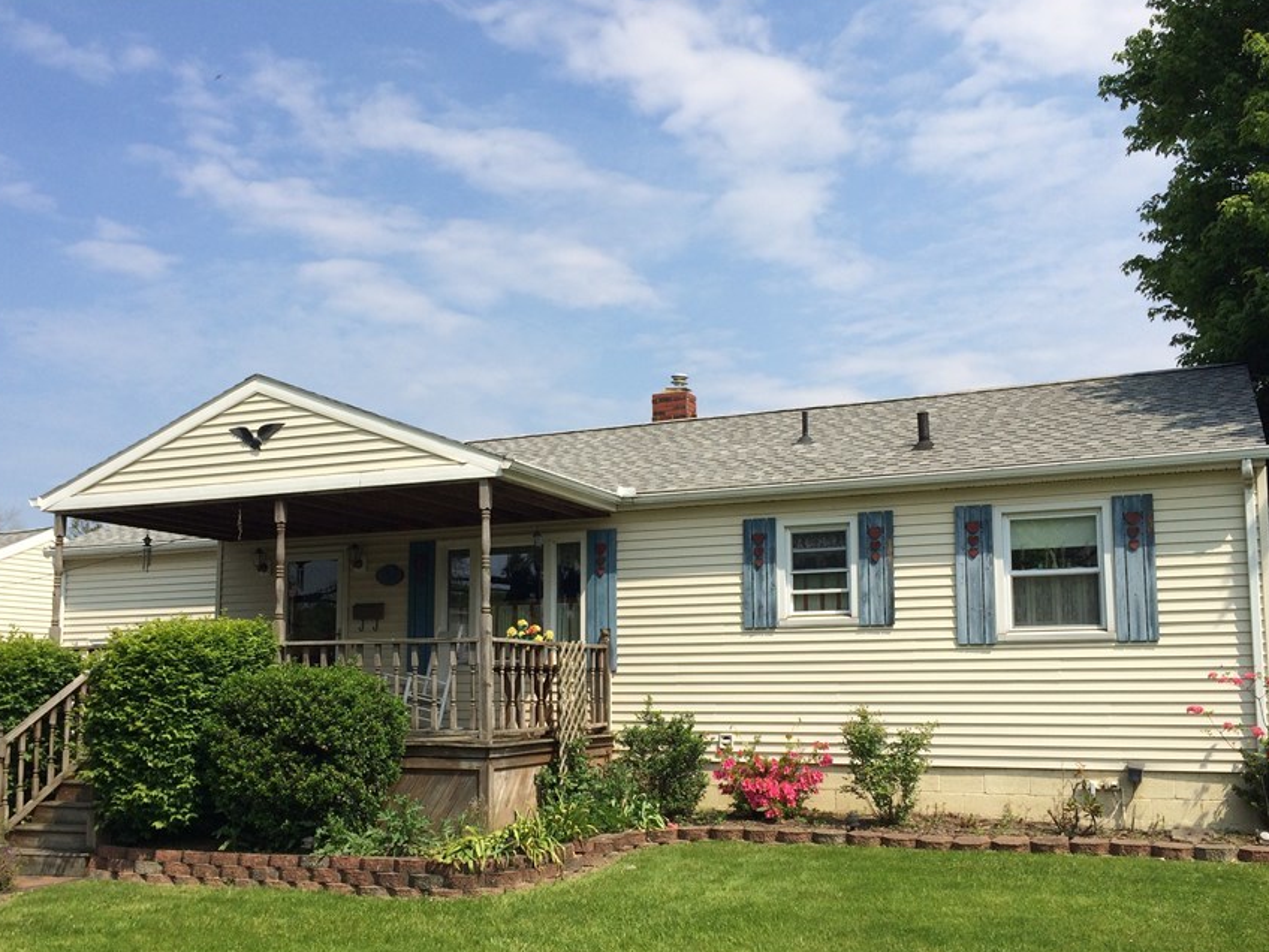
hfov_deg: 52.6
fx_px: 1283
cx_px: 602
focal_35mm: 35
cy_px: 560
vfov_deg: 40.6
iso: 32
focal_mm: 4.15
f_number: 2.2
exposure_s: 1/2564
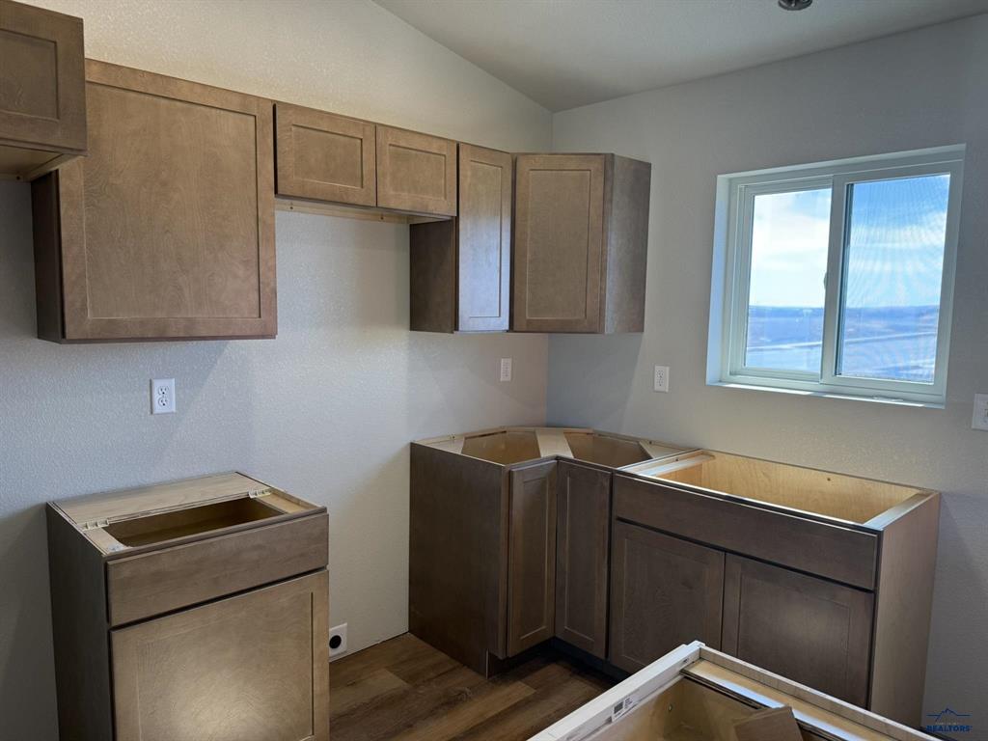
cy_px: 370
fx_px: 685
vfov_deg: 56.8
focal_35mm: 24
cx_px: 494
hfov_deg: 71.6
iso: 100
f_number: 1.78
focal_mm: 6.76
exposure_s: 1/228
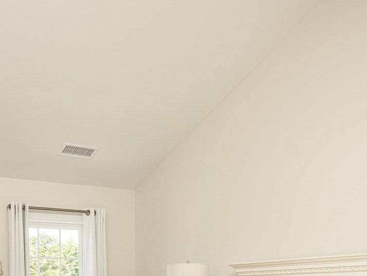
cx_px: 136
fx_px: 466
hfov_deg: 42.6
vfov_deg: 30.4
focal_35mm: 44
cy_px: 282
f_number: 6.3
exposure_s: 1/60
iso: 100
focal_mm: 16
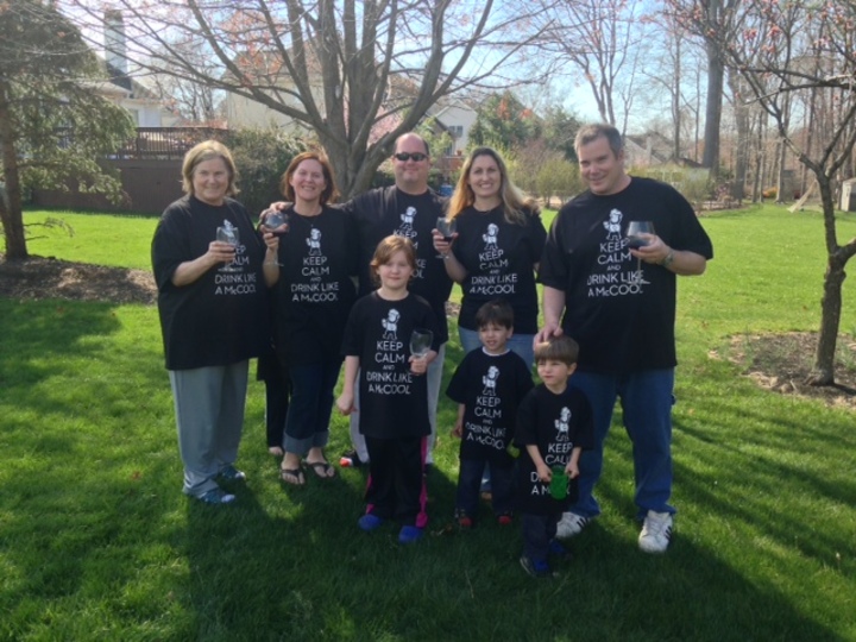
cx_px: 428
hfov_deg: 55.4
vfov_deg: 42.9
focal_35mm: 33
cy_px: 321
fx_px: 816
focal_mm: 4.12
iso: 50
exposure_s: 1/306
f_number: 2.4
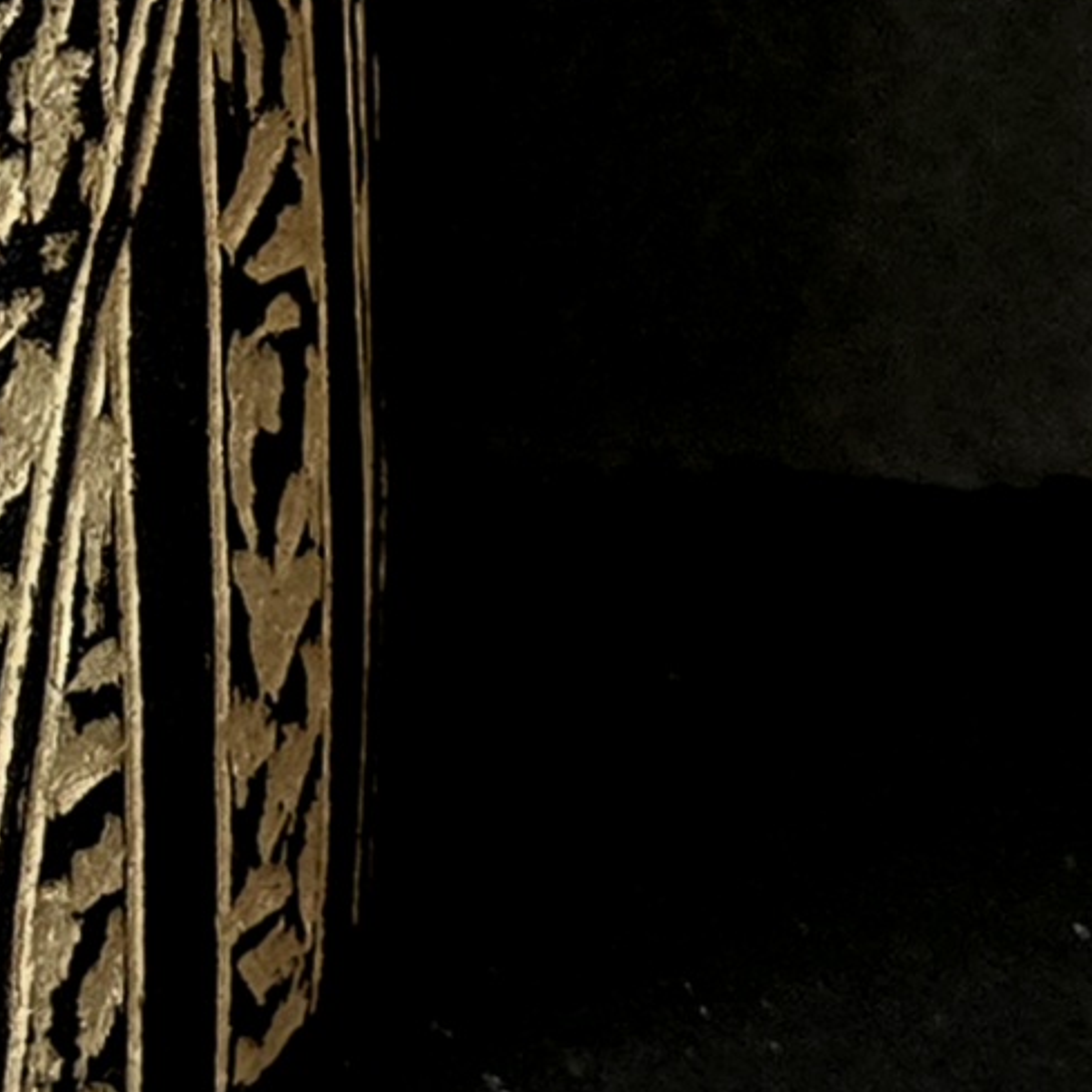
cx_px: -523
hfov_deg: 14.4
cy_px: -1034
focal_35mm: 113
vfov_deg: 13.4
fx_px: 4033
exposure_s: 1/120
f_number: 1.8
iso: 250
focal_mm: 5.4
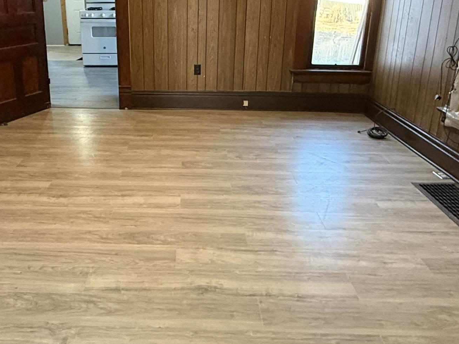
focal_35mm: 33
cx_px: 174
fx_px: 438
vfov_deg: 42.3
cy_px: 112
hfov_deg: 54.8
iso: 500
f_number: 2.2
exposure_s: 1/60
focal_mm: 2.22
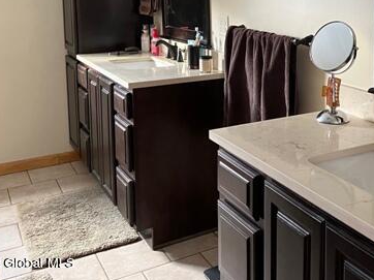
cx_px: 286
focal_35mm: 46
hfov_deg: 40.0
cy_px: 37
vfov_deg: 30.3
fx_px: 497
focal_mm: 5.7
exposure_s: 1/60
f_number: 1.5
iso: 320
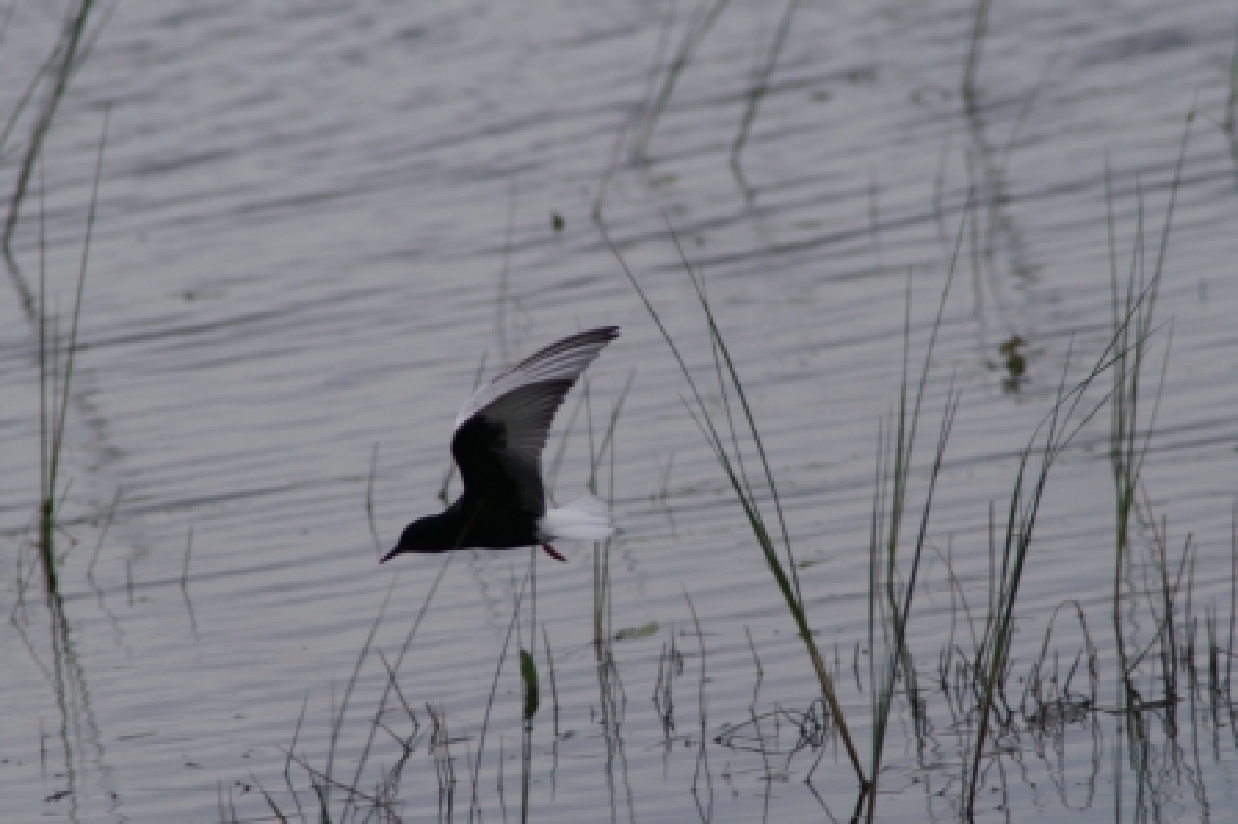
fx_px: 17009
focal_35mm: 495
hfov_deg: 4.2
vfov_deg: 2.8
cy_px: 412
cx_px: 619
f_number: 6.7
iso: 100
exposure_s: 1/1000
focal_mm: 330
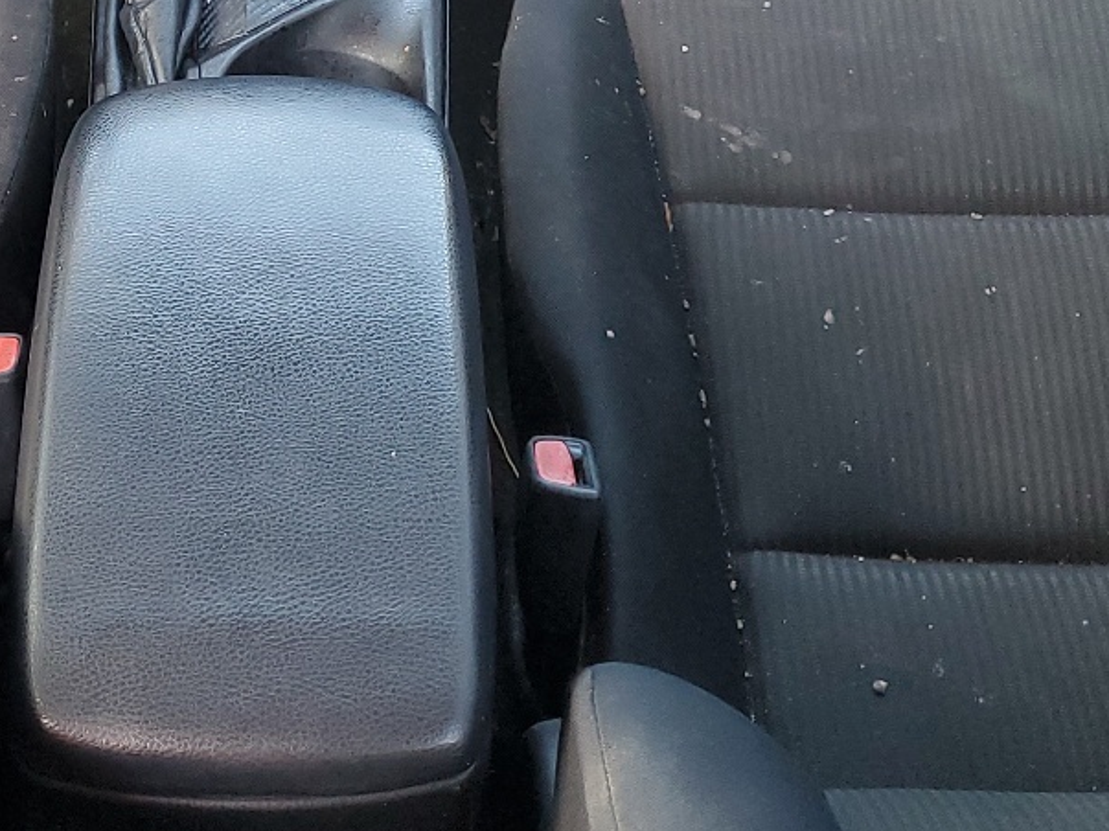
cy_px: -164
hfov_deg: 27.7
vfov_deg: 20.0
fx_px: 2210
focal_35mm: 69
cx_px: 261
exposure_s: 1/120
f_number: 1.5
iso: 91
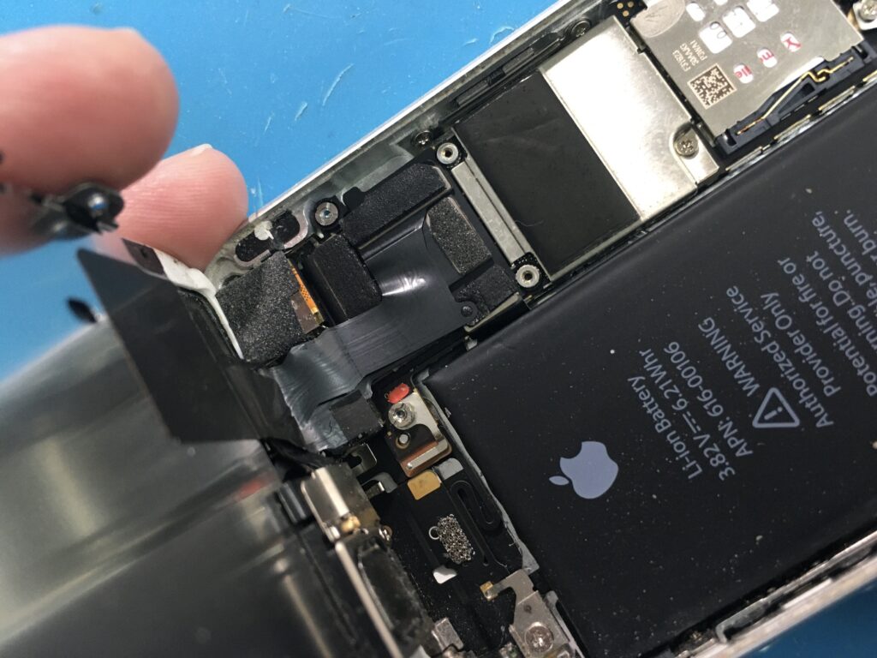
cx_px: 438
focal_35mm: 29
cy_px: 329
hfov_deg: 61.7
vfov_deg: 48.2
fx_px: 735
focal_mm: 4.15
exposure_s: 1/30
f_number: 2.2
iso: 125
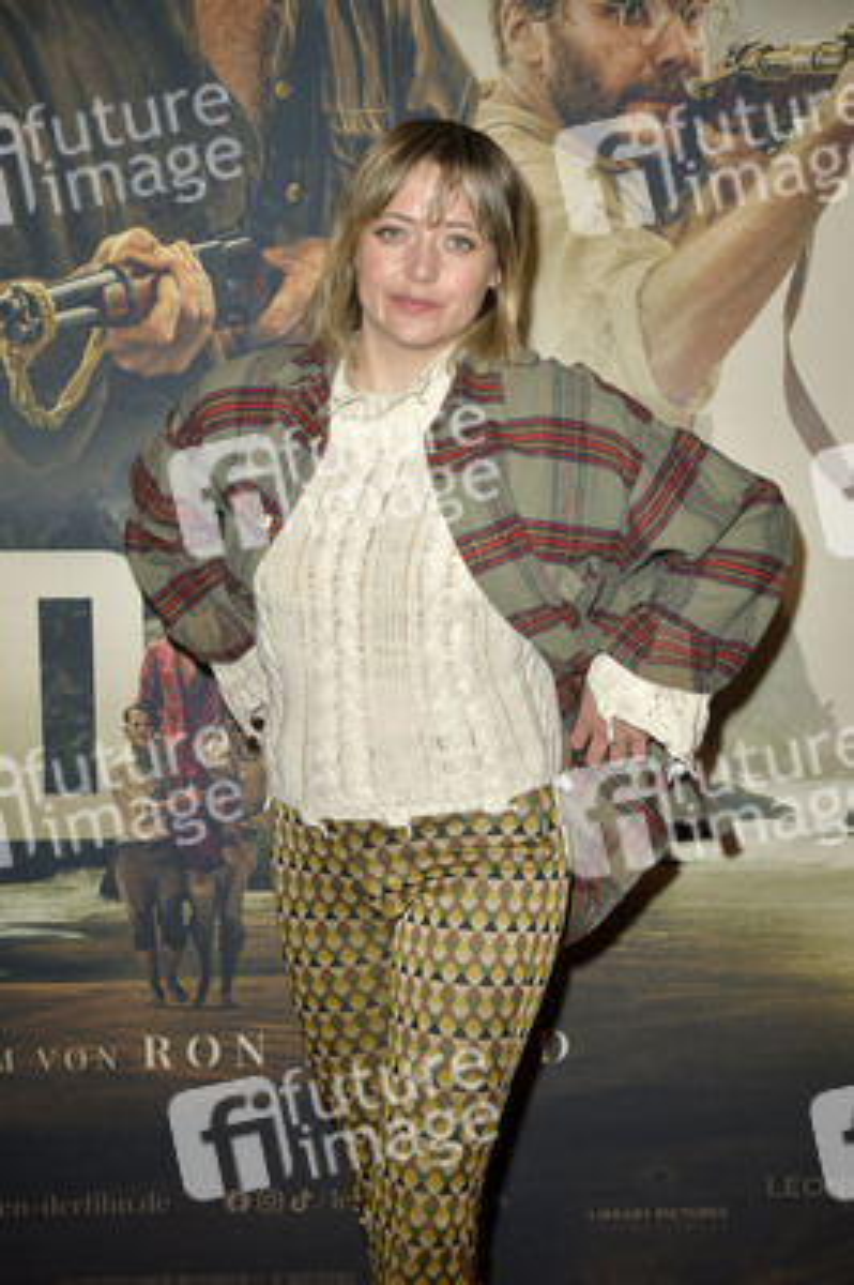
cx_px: 427
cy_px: 642
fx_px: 1782
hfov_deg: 26.9
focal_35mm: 50
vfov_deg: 39.6
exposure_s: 1/250
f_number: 5.6
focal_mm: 50
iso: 250
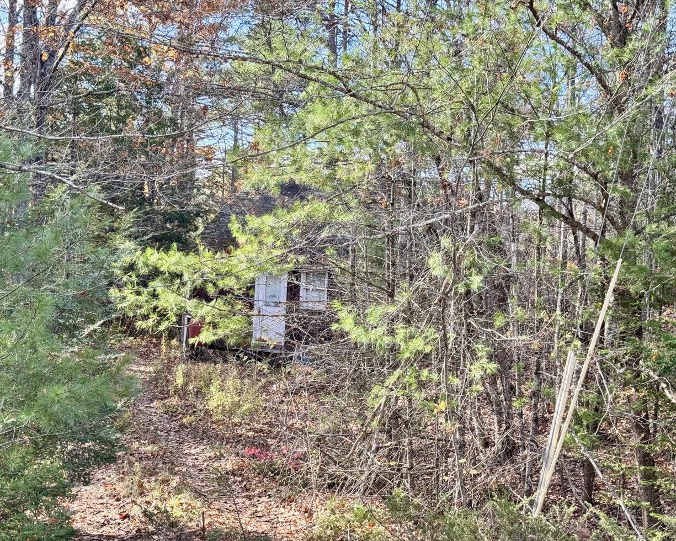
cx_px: 310
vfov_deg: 29.7
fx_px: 1020
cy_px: 267
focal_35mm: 51
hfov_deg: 36.6
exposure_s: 1/381
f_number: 1.78
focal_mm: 6.76
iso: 64
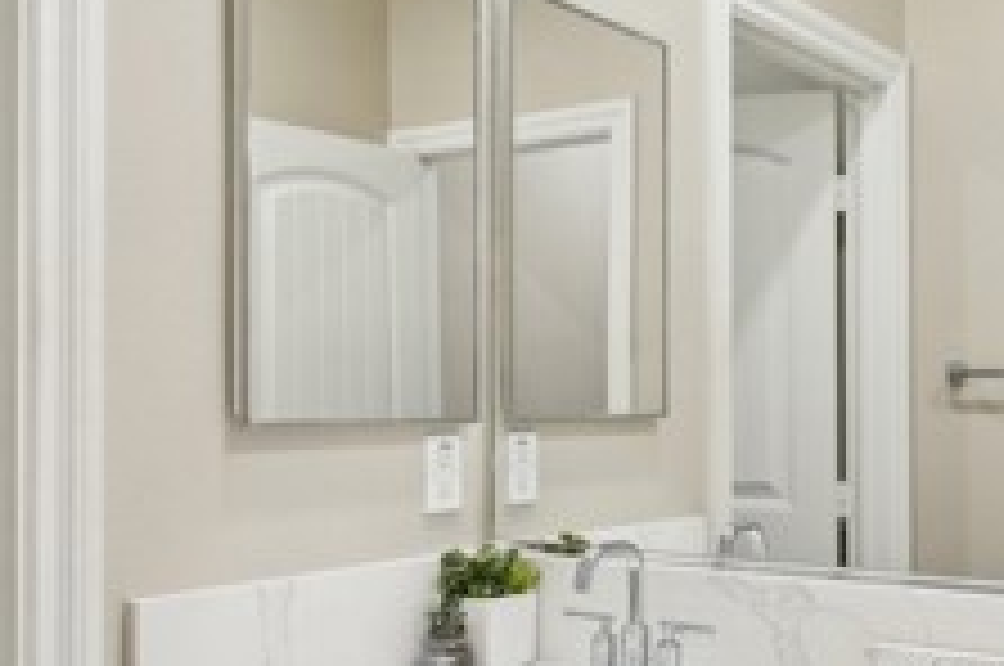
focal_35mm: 46
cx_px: 756
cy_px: 351
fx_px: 1281
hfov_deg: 41.5
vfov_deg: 29.2
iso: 400
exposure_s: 1/10
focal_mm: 16
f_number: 8
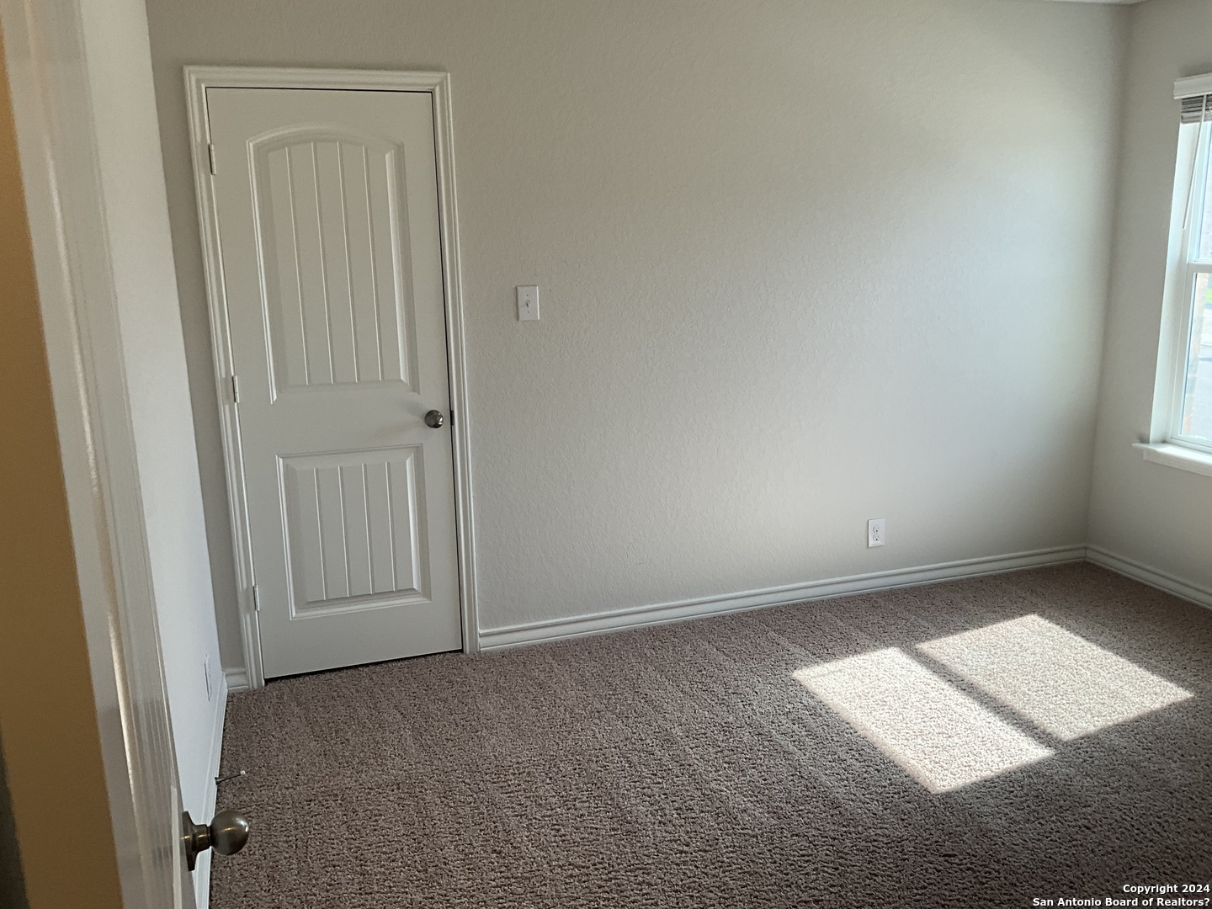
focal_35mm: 29
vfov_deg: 48.2
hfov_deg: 61.7
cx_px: 606
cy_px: 454
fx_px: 1015
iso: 32
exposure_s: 1/161
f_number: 1.8
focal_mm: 3
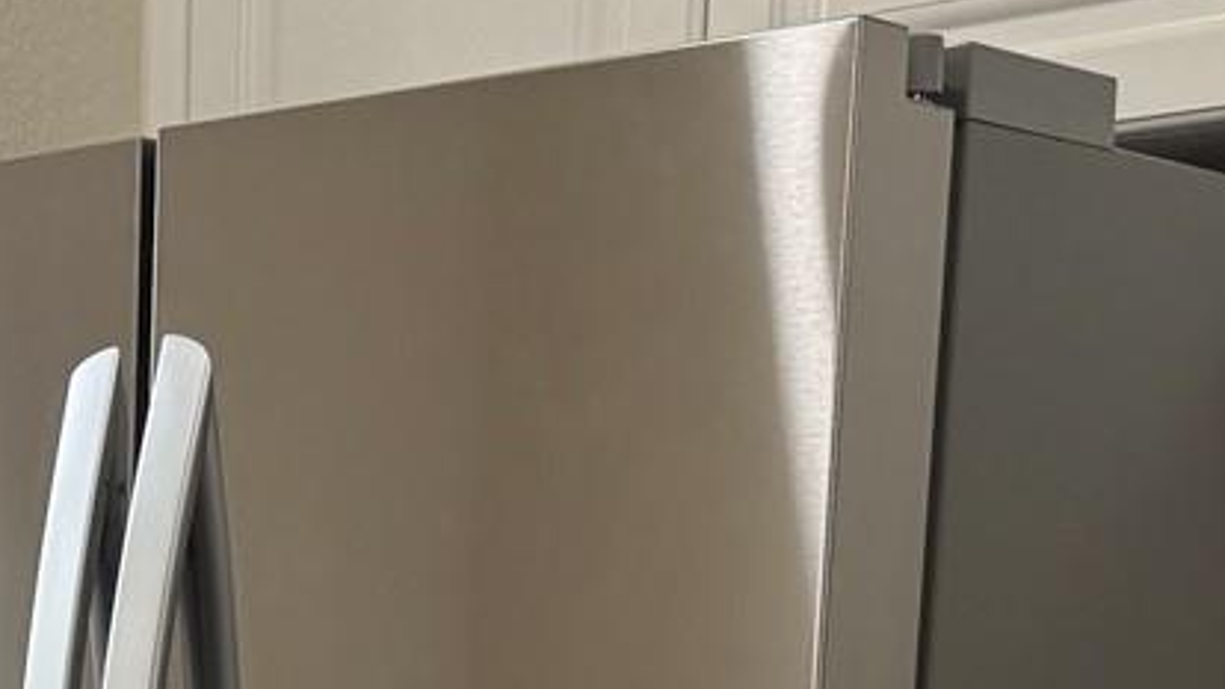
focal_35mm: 101
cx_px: -269
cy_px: 1470
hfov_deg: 19.8
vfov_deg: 10.8
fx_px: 3281
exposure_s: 1/120
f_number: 1.78
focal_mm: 6.76
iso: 100
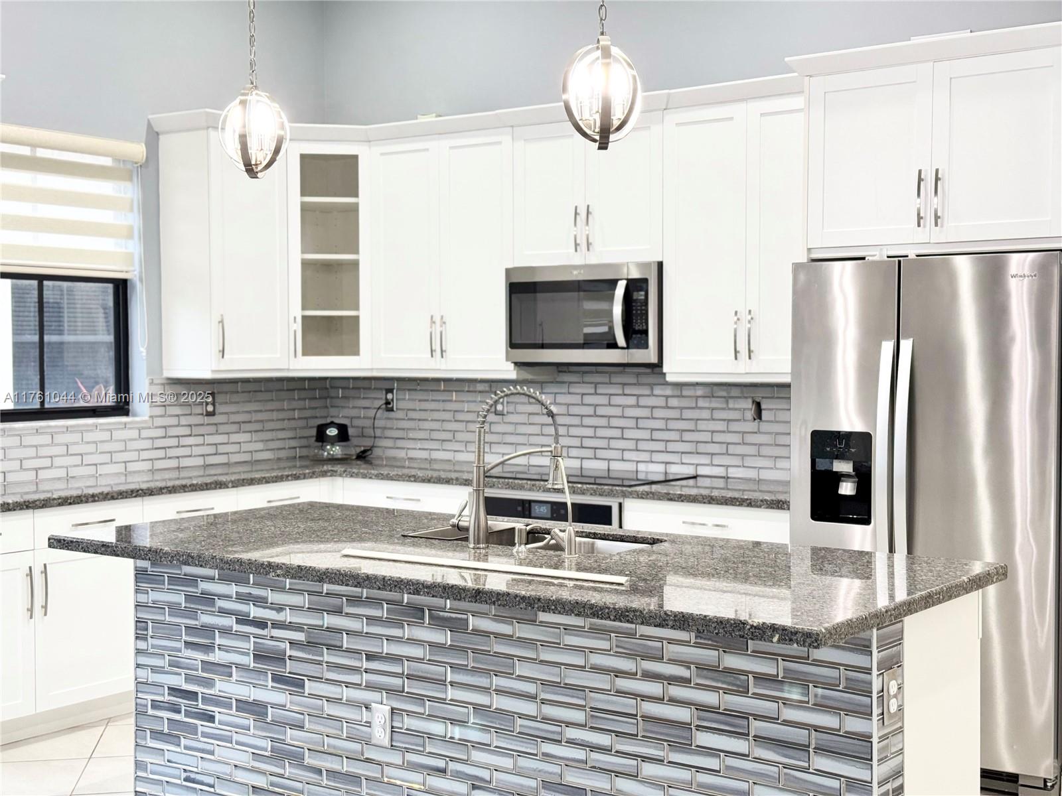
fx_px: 1473
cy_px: 398
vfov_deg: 30.3
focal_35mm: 48
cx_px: 531
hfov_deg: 39.7
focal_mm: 6.76
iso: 100
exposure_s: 1/60
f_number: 1.78
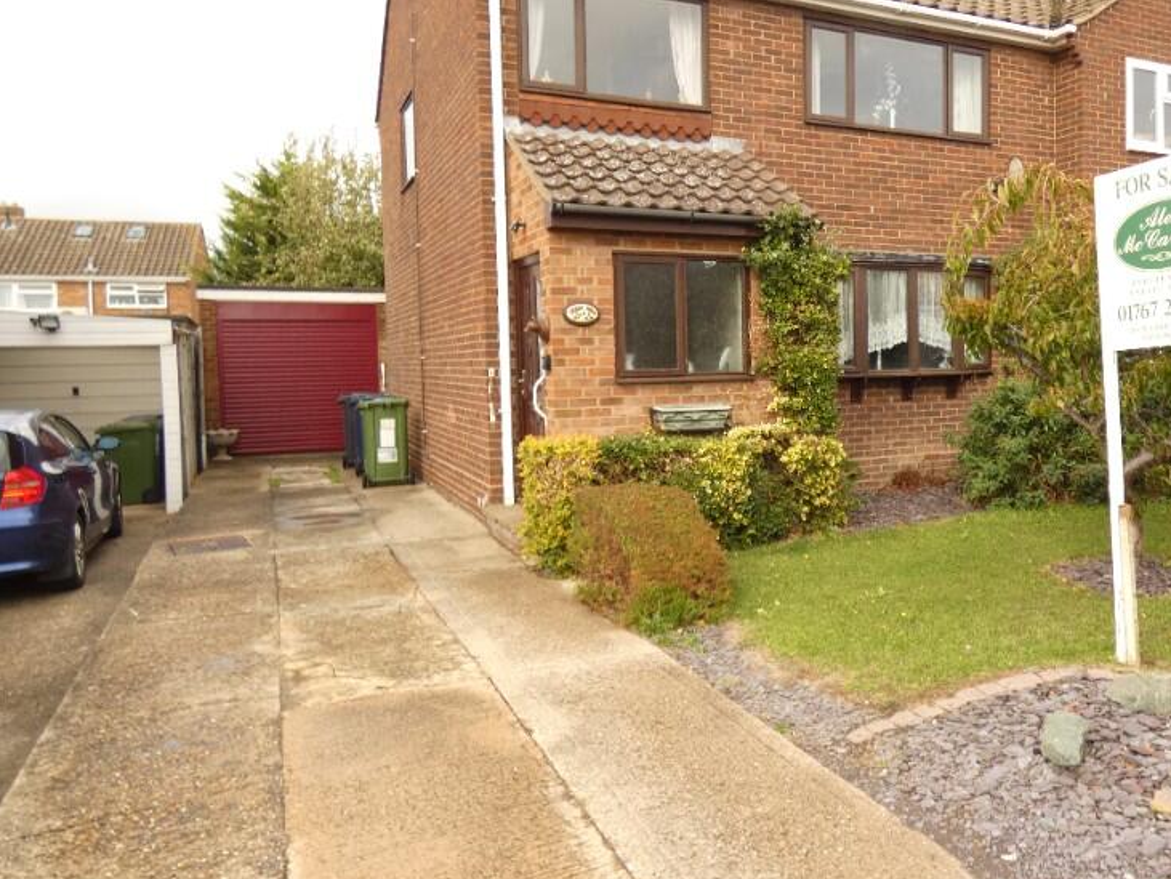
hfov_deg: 61.7
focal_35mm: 28
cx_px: 793
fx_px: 948
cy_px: 408
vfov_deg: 49.7
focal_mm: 3.6
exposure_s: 1/100
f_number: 2.8
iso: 80
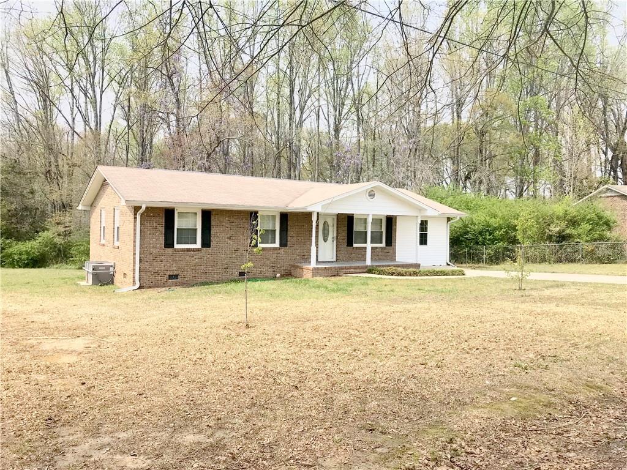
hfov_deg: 63.4
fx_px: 507
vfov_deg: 49.7
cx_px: 314
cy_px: 235
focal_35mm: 28
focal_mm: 3.99
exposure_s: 1/1808
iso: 20
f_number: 1.8
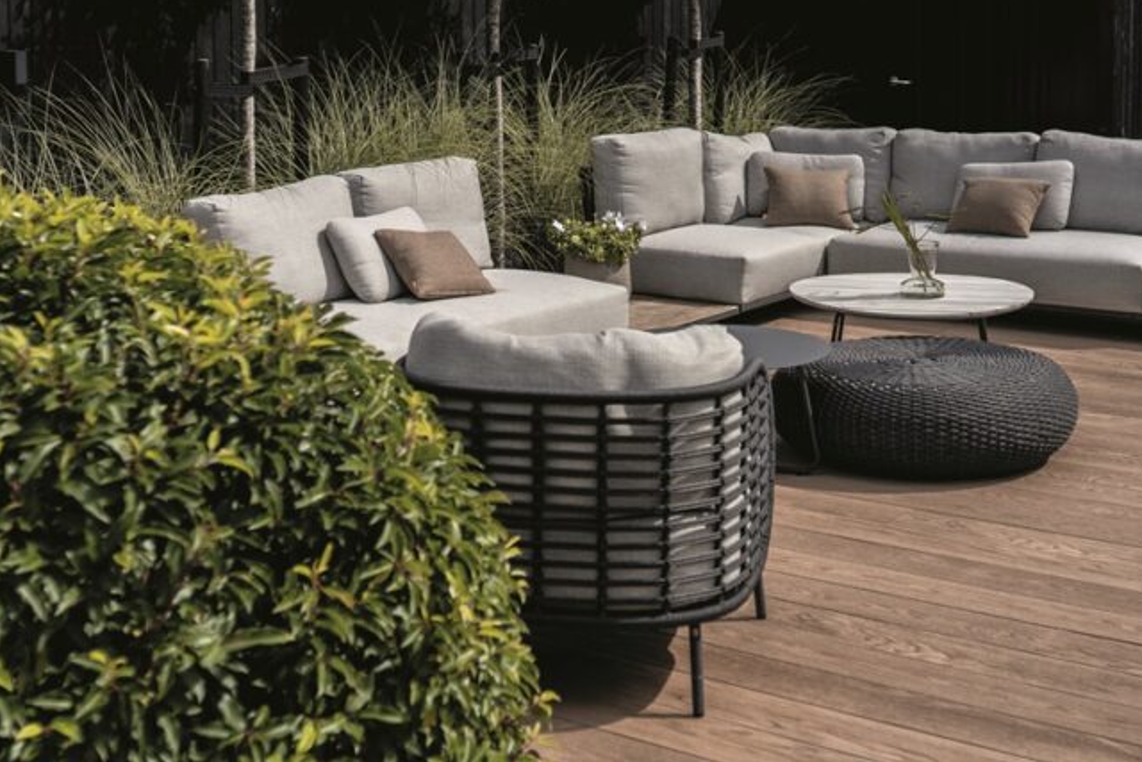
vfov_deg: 24.0
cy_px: 201
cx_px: 625
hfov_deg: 35.6
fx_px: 1777
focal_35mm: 56
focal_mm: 35
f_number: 2.5
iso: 100
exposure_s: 1/6400
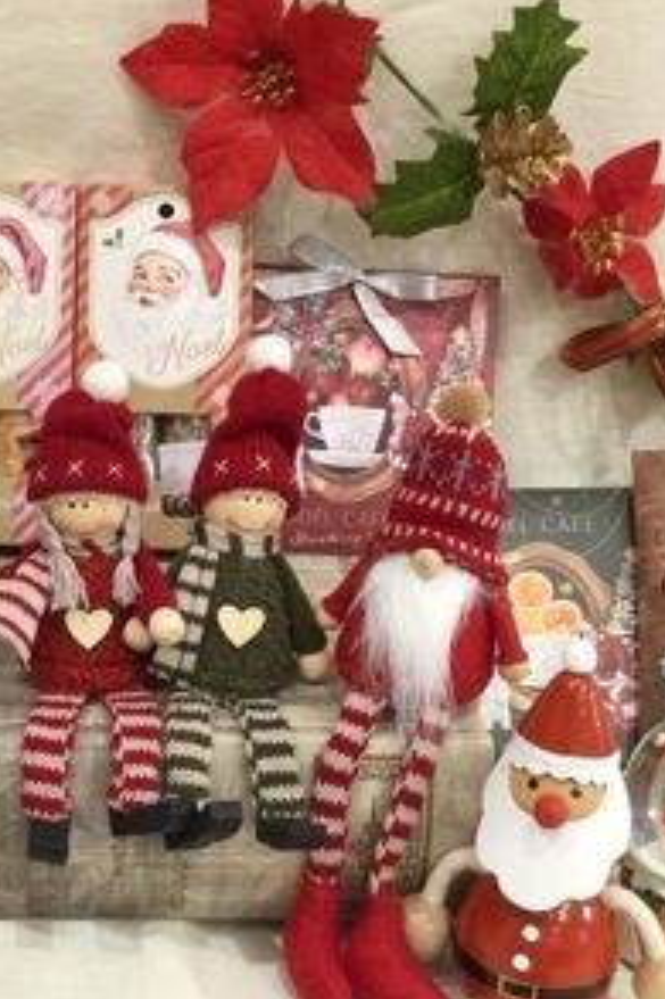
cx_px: 113
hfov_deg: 24.1
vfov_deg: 36.2
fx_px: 1526
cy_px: 551
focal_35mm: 55
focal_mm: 3.3
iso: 50
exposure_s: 1/30
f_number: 2.4
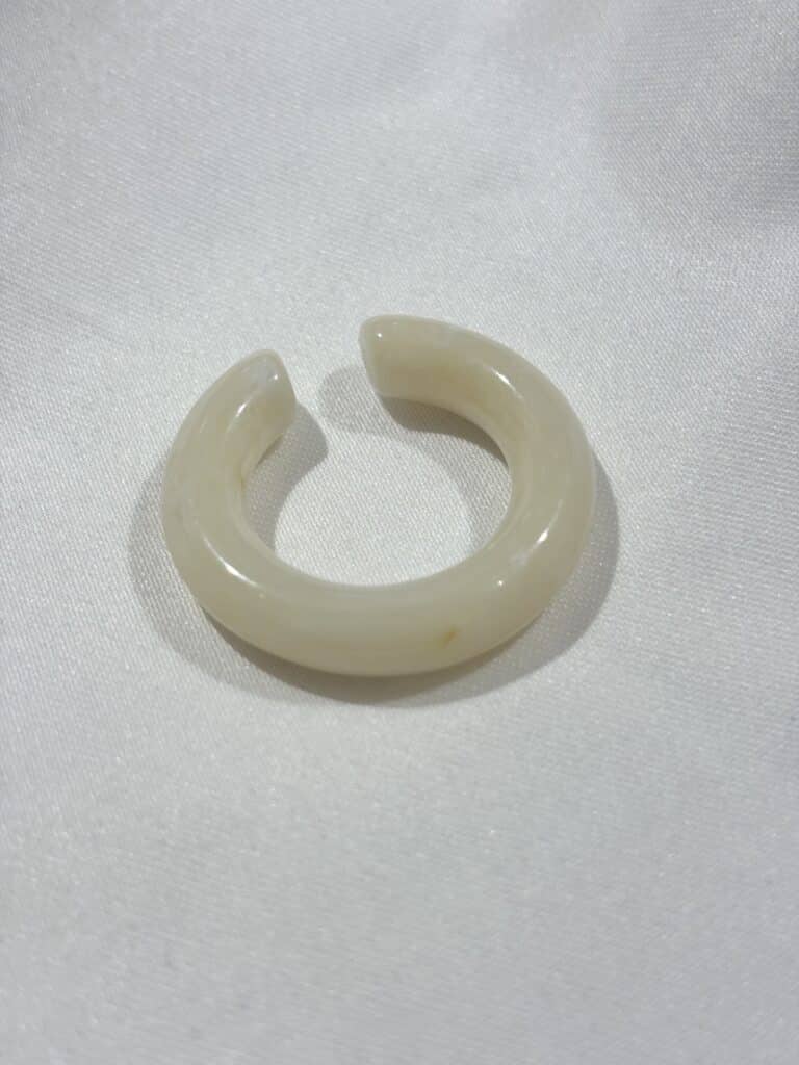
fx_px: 1600
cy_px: 532
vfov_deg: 36.8
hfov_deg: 28.0
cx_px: 400
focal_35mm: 52
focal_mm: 5.96
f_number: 1.6
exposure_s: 1/174
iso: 32
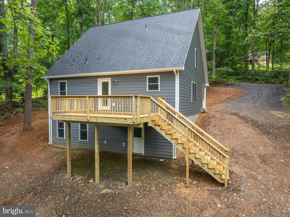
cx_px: 145
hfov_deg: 71.6
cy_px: 108
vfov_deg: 56.8
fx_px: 201
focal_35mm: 24
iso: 100
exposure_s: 1/15
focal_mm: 12.29
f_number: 2.8
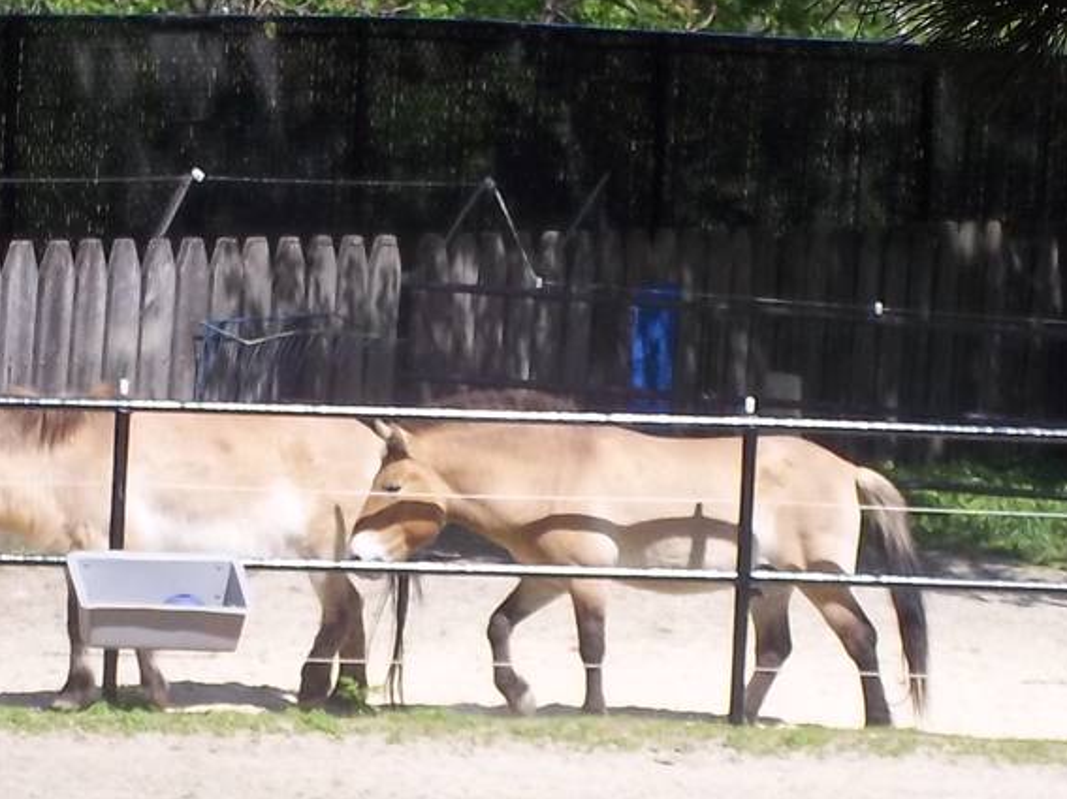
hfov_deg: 6.5
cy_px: 639
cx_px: 446
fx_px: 9399
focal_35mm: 305
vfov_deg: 4.9
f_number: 5.6
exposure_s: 1/320
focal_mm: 19.5
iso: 80
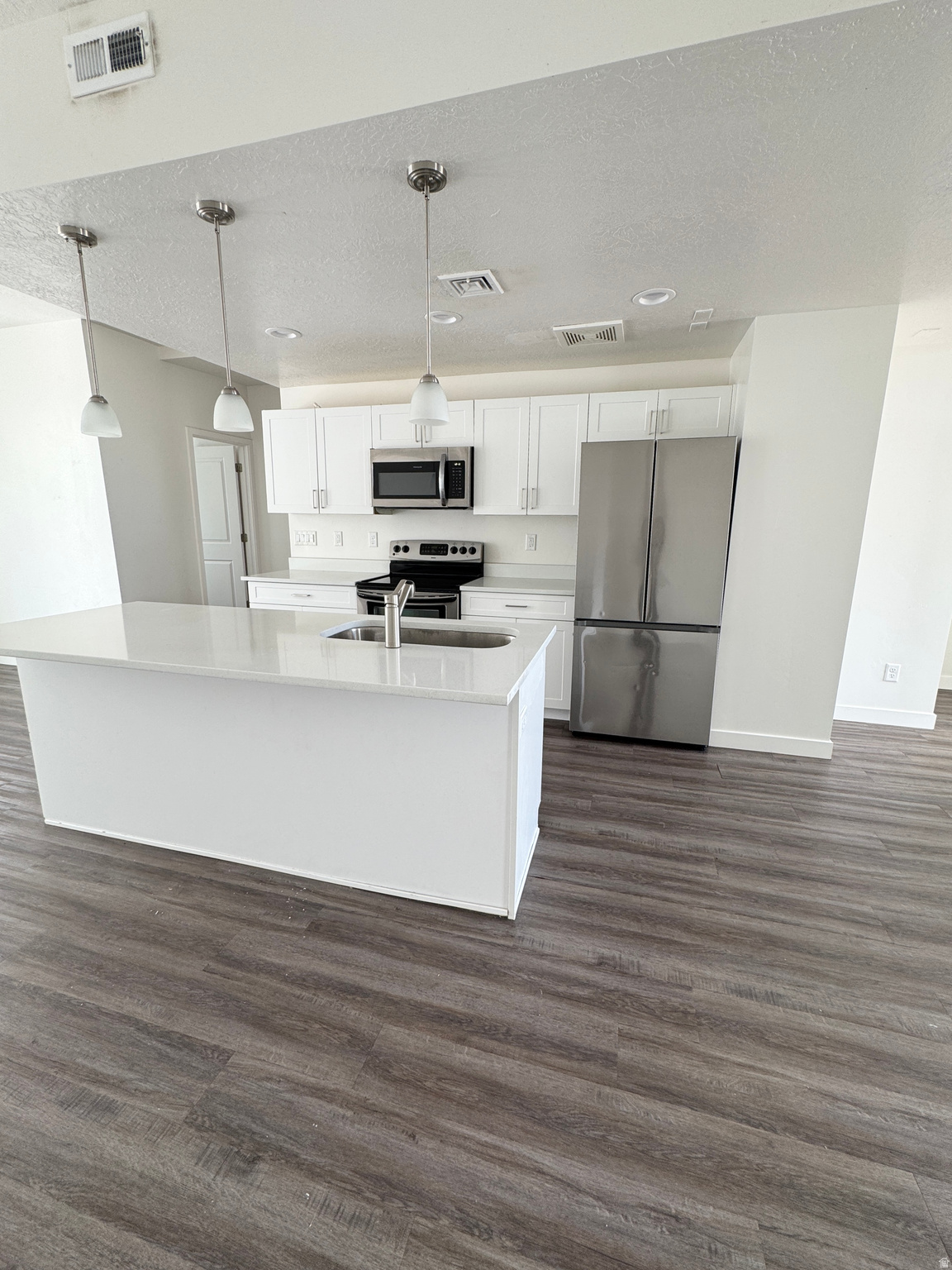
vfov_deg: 102.1
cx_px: 476
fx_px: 513
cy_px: 635
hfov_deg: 85.7
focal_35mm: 14
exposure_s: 1/99
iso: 64
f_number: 2.2
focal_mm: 2.22
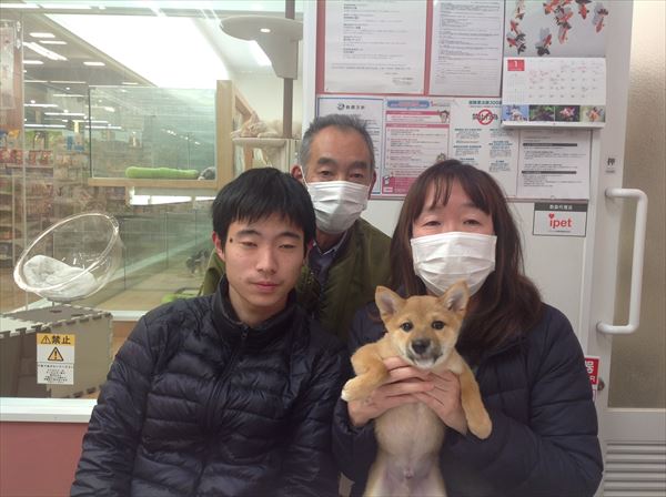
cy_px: 248
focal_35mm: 35
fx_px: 672
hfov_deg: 52.7
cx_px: 333
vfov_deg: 40.6
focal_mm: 4.28
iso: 50
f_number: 2.4
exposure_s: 1/30
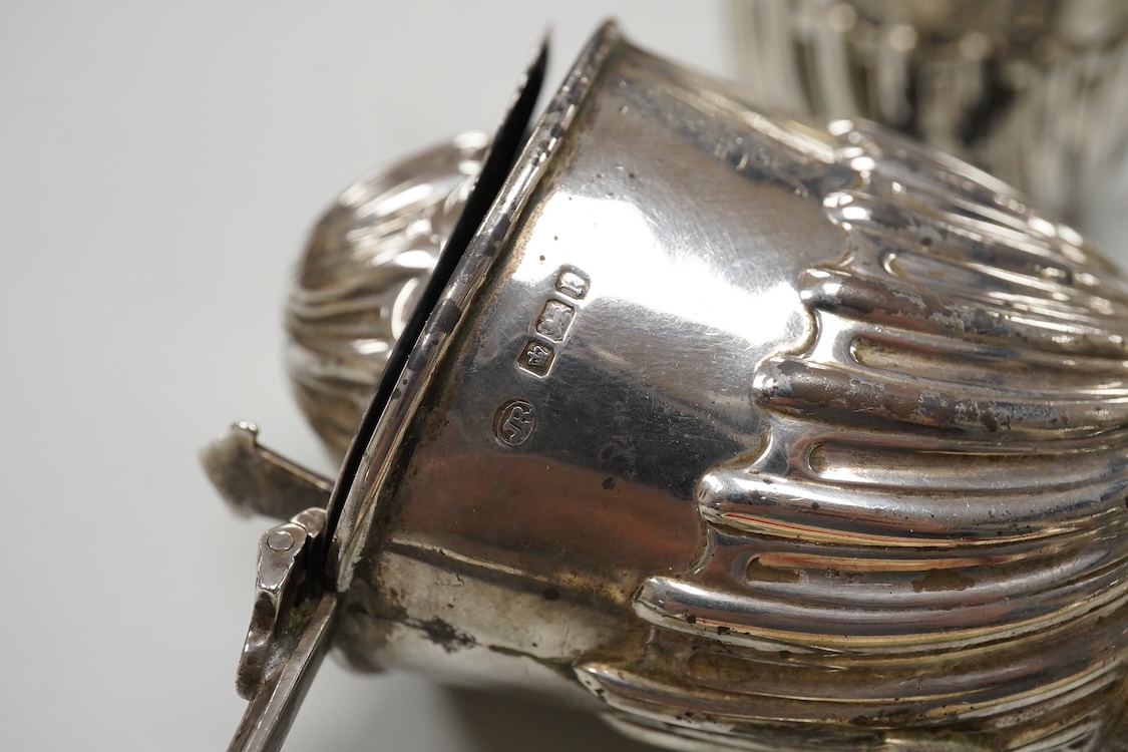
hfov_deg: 43.6
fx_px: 1410
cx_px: 564
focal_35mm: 45
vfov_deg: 29.9
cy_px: 376
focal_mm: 30
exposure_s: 1/250
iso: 2500
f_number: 11
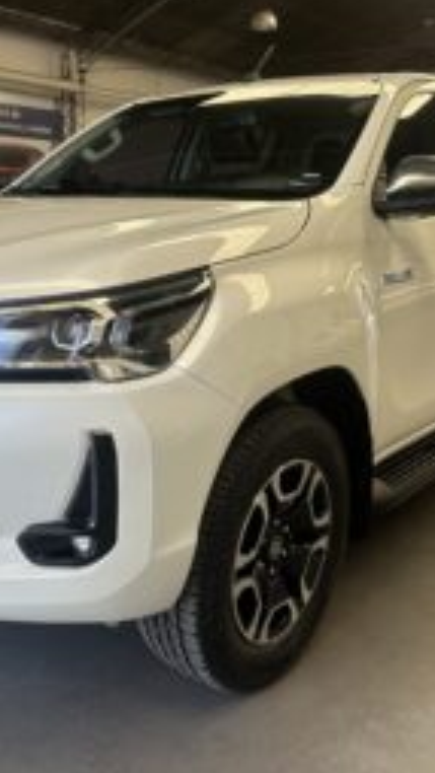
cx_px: 155
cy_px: 390
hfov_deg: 31.8
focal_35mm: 37
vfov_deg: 54.0
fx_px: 758
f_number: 1.78
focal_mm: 6.86
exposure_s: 1/294
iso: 80
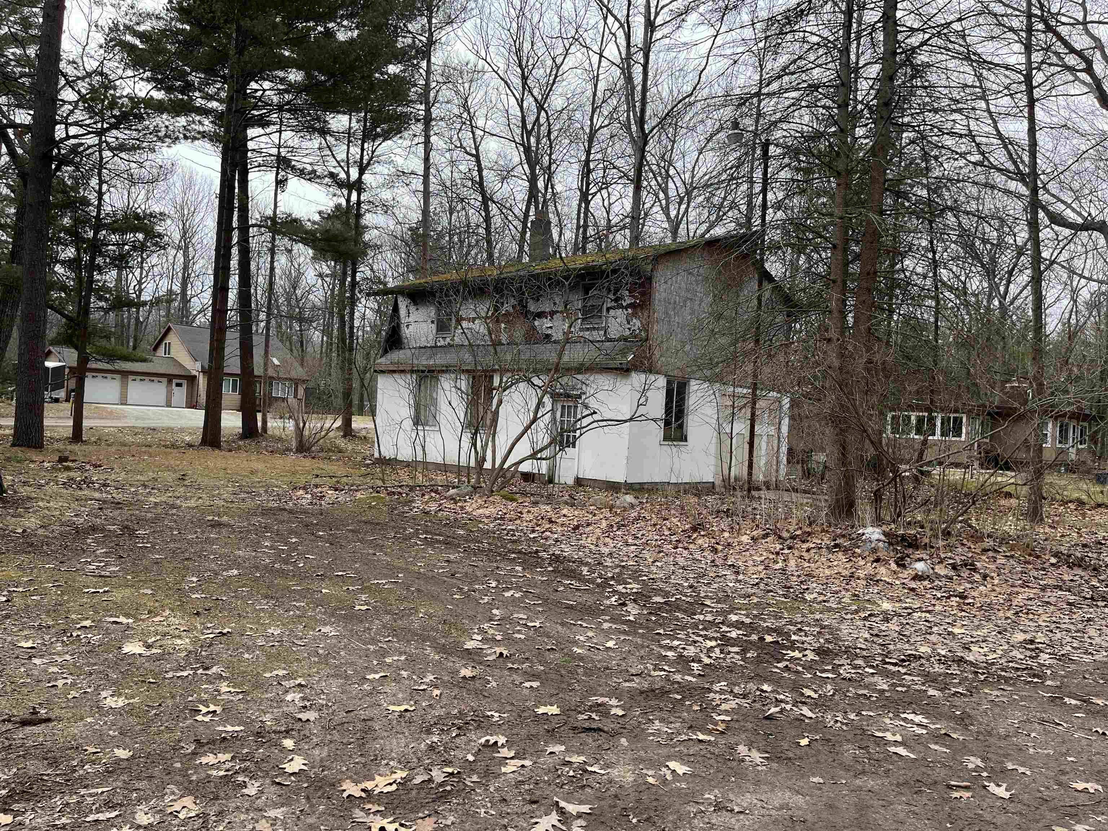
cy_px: 416
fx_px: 832
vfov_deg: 53.1
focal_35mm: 26
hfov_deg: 67.3
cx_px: 554
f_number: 1.6
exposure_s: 1/1212
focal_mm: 5.1
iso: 50
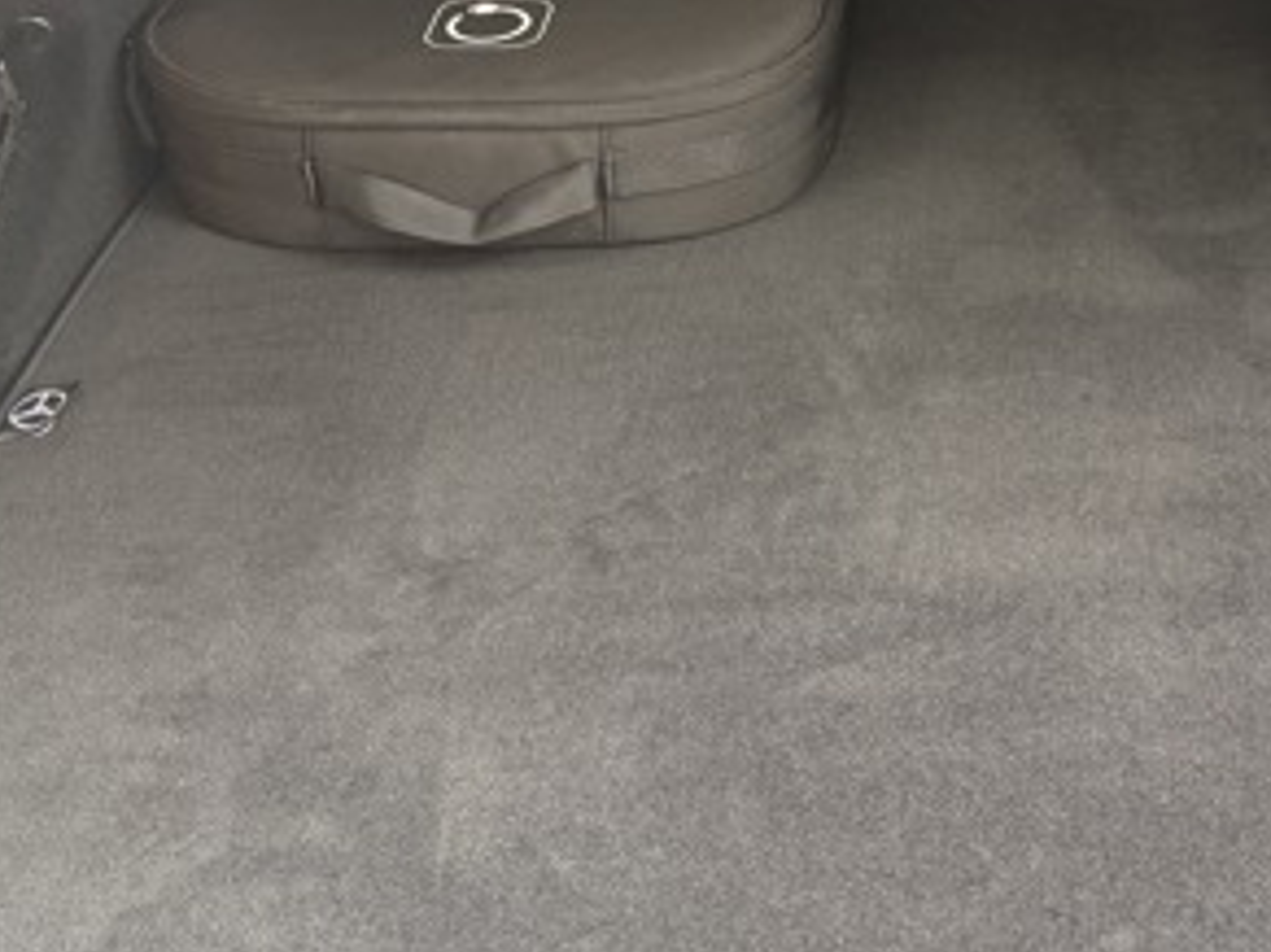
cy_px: 48
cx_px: 1096
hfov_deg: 28.5
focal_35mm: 66
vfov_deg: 21.6
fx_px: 2422
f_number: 1.78
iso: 200
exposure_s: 1/63
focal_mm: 6.76
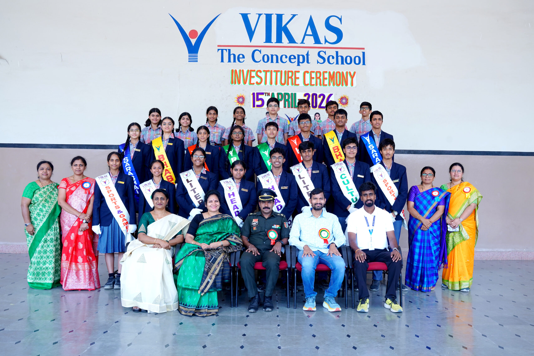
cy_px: 178
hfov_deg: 64.4
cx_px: 267
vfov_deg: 45.5
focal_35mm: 29
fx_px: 424
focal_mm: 28.6
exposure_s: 1/160
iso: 400
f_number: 7.1
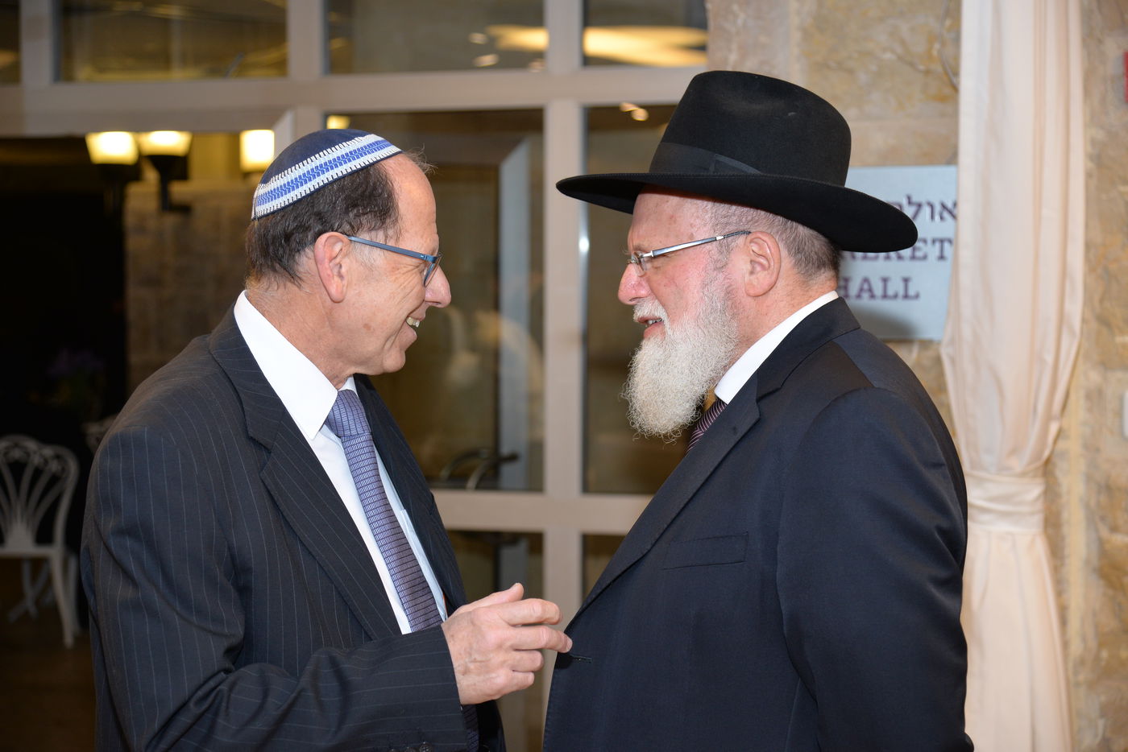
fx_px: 2194
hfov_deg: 28.8
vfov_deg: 19.5
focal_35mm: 70
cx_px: 564
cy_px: 376
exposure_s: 1/160
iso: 800
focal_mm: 70
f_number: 4.5
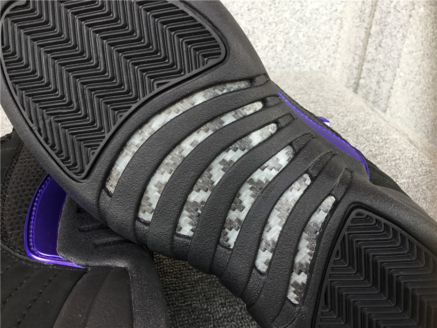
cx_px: 218
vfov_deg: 45.4
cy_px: 164
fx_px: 391
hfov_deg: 58.4
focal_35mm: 31
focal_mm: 3.3
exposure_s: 1/100
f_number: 2.4
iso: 25
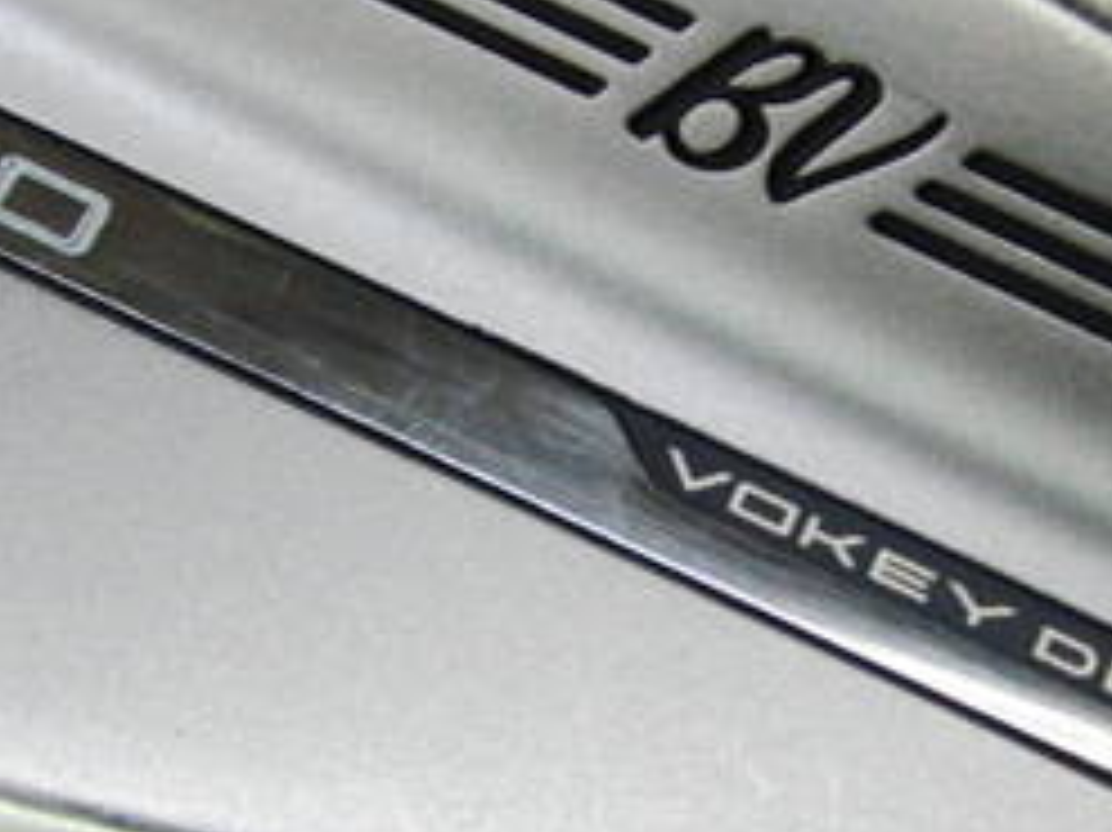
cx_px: 716
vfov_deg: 15.4
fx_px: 3082
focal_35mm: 96
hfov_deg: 20.4
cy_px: 418
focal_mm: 6.42
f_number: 3.6
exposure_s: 1/60
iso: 400
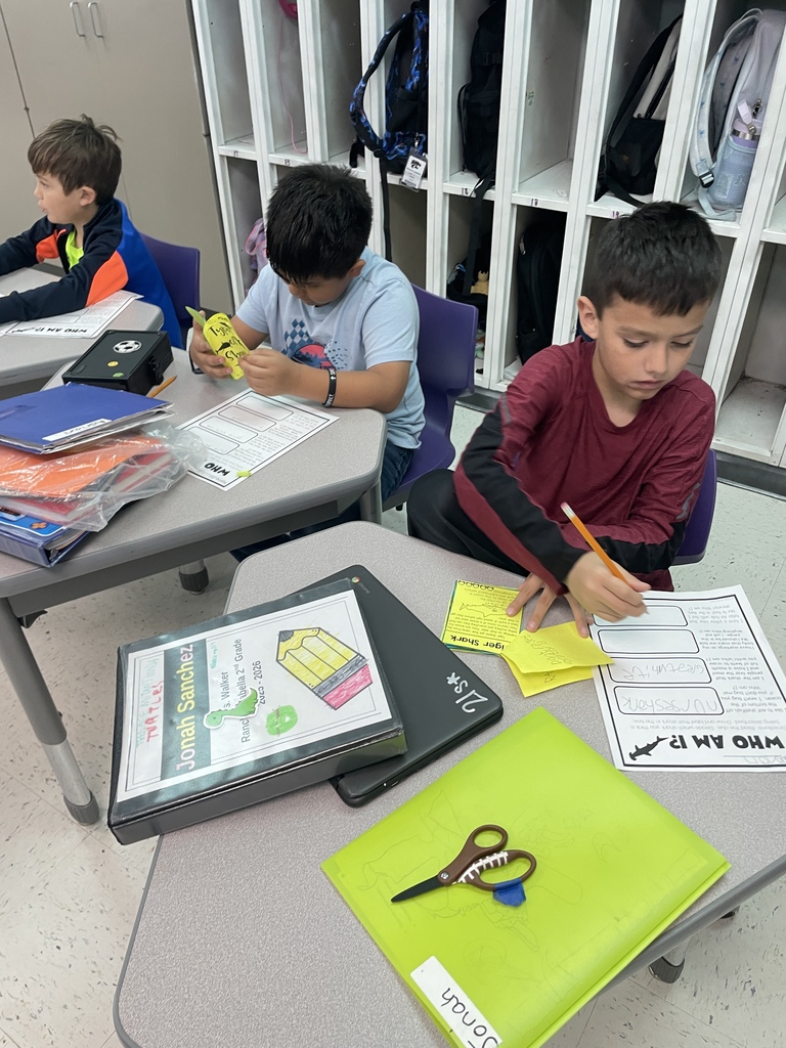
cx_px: 393
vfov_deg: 67.3
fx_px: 787
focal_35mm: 26
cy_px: 524
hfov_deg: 53.1
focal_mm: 4.2
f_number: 1.6
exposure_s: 1/60
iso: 100
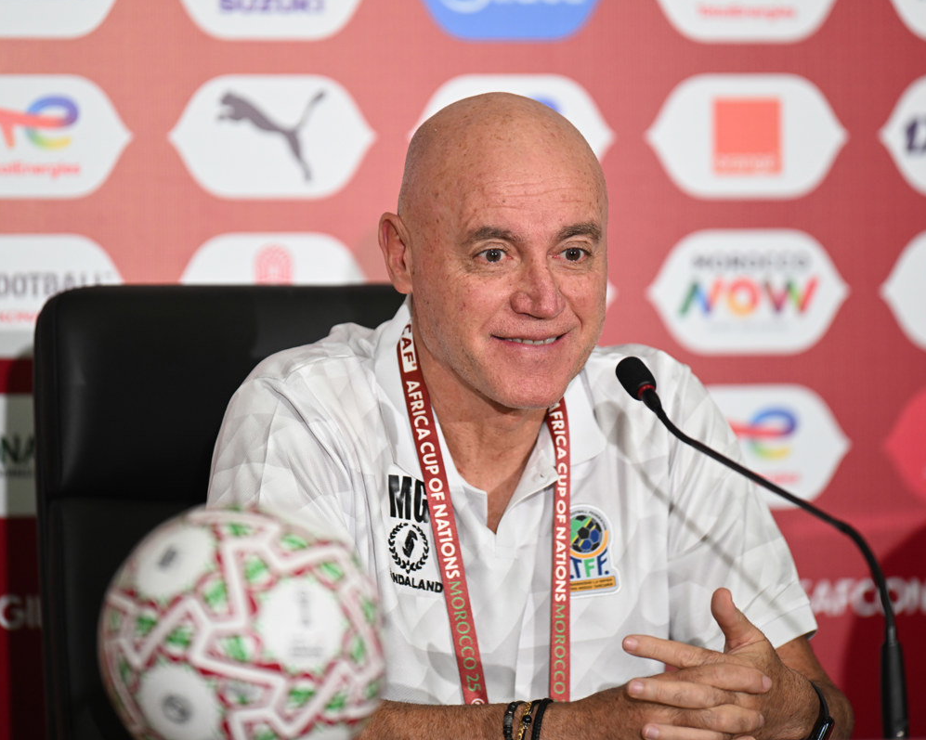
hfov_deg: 4.3
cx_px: 495
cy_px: 370
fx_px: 12384
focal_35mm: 452
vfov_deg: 3.4
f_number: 2.8
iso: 1250
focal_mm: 400
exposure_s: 1/400
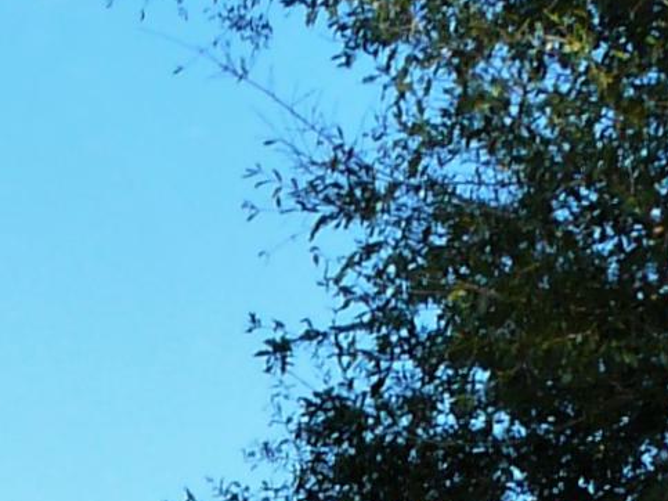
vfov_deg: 6.0
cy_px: 1215
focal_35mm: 236
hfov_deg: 8.2
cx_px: -293
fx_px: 4553
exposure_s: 1/200
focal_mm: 6.3
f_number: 5.6
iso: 100
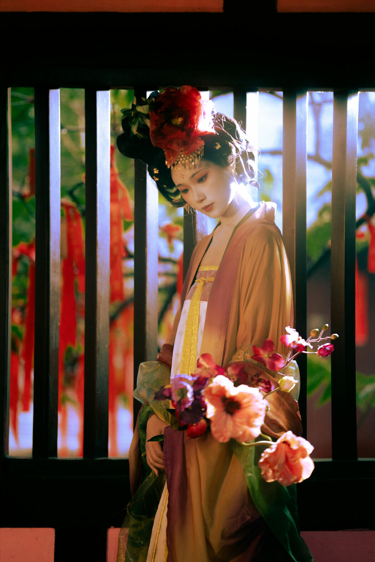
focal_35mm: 85
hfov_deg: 16.1
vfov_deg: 23.9
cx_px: 188
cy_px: 281
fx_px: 1328
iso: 1250
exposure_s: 1/320
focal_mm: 85
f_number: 1.4
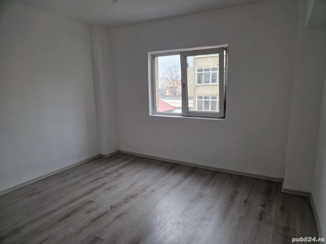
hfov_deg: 73.9
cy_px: 122
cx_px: 163
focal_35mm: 23
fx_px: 217
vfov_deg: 58.9
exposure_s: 1/180
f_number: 1.8
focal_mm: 5.4
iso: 125
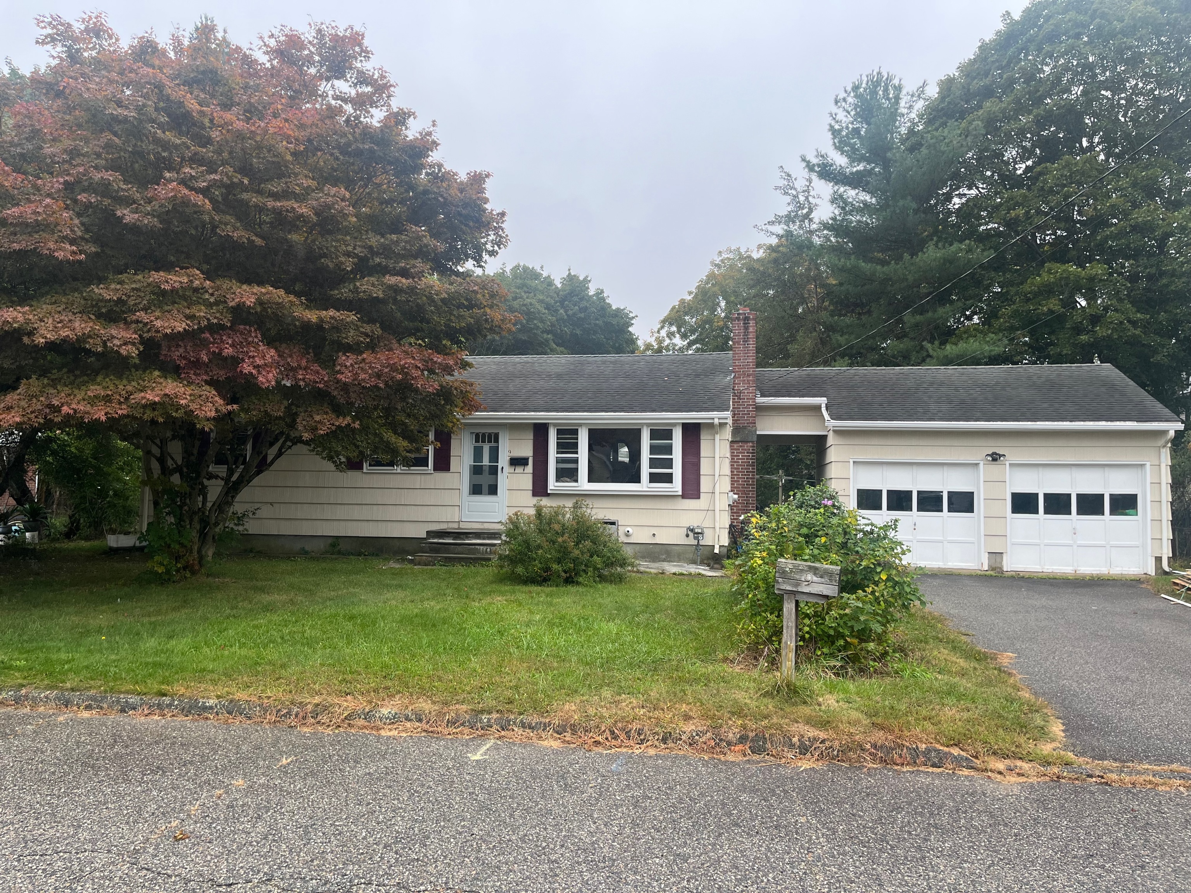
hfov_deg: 67.3
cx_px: 596
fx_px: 895
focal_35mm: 26
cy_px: 446
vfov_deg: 53.1
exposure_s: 1/337
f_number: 1.6
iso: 50
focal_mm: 5.1
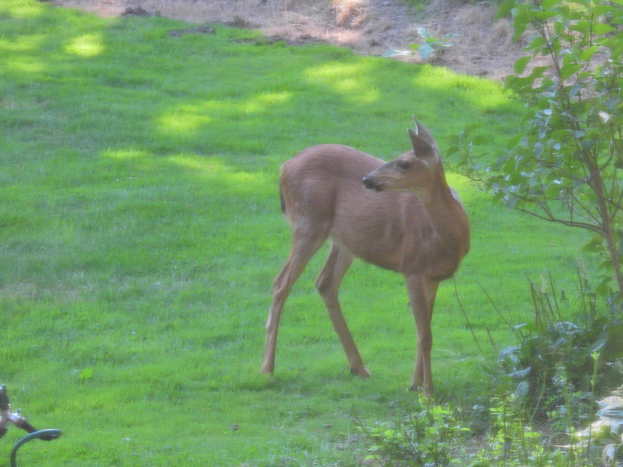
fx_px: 6299
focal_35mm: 350
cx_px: 312
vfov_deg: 4.2
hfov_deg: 5.7
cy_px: 234
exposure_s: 1/60
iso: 560
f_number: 5
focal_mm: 62.5
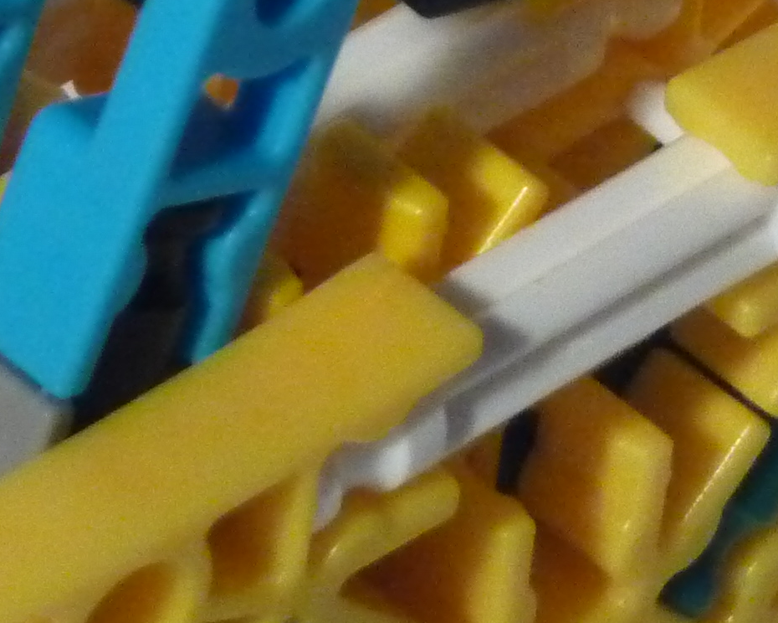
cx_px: 824
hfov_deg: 2.1
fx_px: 20815
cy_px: 326
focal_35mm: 904
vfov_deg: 1.7
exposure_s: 1/60
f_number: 4.9
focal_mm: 45.4
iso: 800
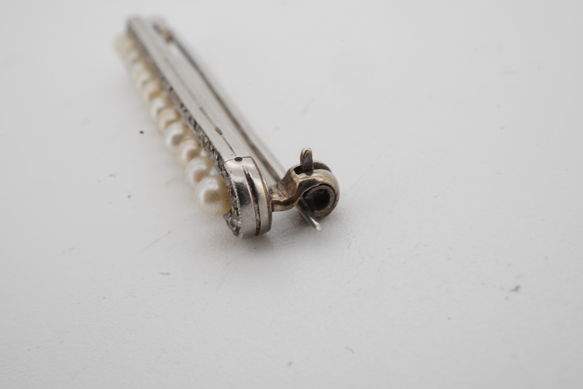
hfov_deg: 42.7
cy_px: 196
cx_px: 289
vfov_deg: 29.2
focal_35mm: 46
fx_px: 745
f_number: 22
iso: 400
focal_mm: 30
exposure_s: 1/125
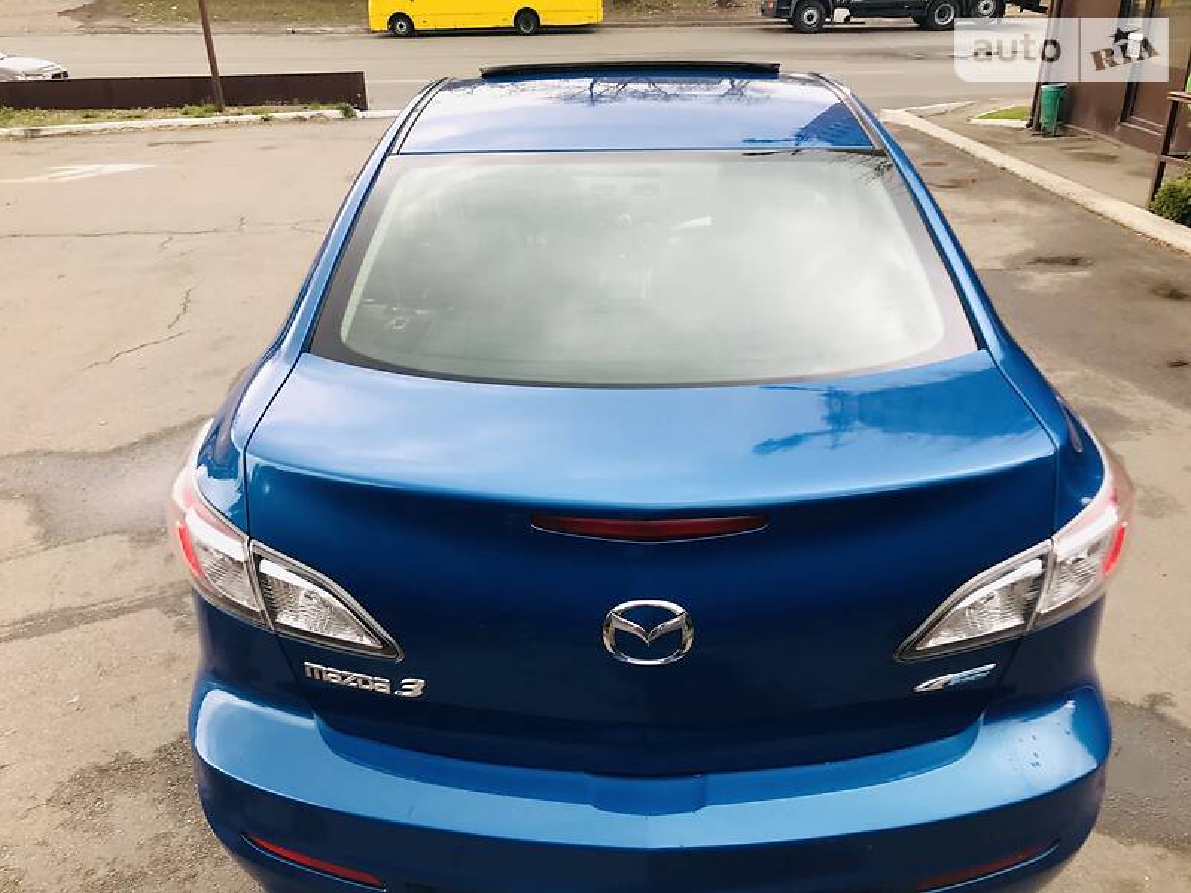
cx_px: 596
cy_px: 446
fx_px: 963
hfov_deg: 63.4
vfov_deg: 49.7
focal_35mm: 28
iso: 25
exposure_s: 1/100
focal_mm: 4
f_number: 1.8
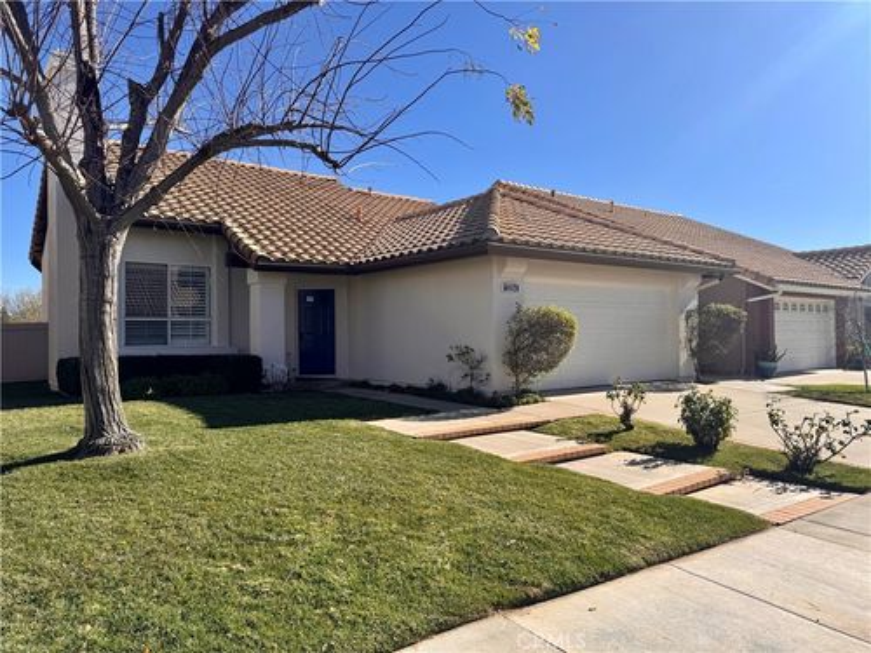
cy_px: 326
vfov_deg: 56.8
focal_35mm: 24
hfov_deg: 71.6
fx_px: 604
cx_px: 436
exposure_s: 1/4310
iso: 80
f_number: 1.78
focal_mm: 6.76
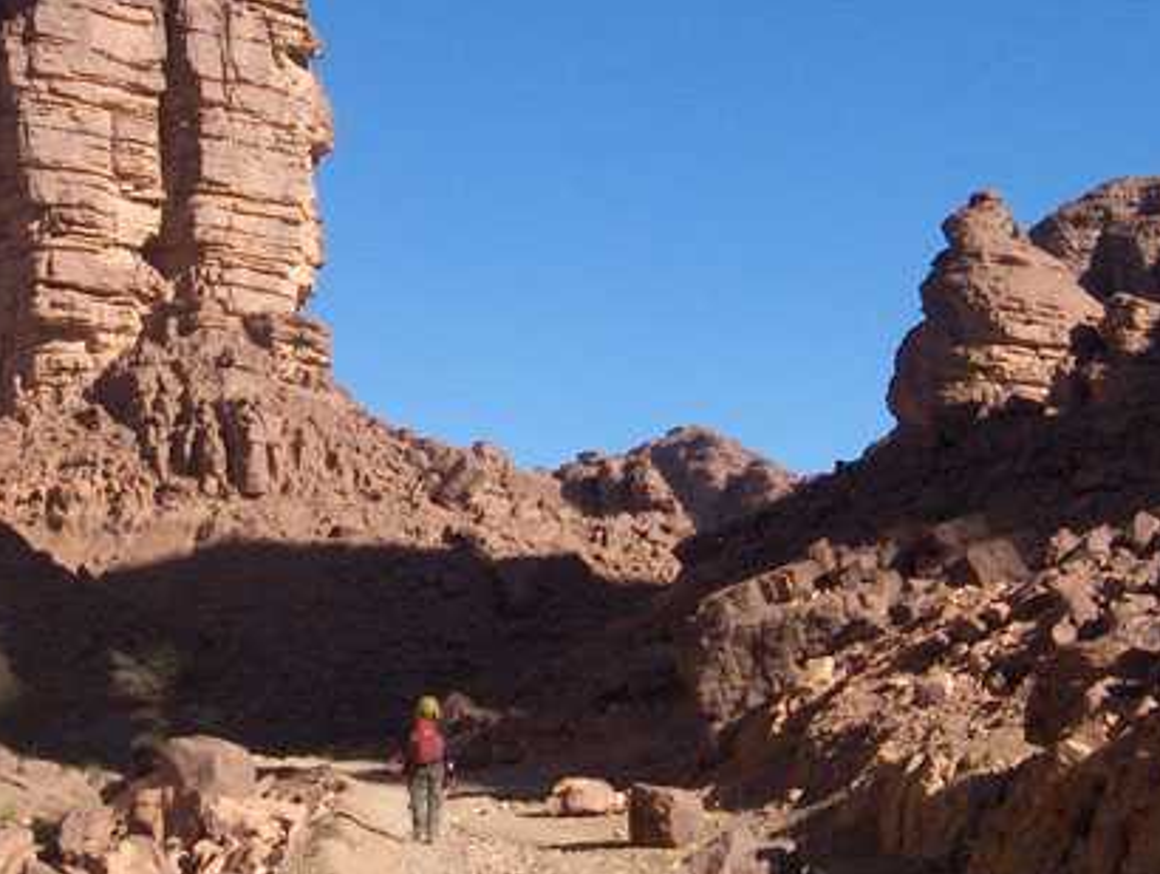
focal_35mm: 84
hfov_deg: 23.2
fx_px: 2820
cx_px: 634
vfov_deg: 17.6
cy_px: 393
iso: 100
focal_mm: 8
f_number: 4.8
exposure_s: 1/1408
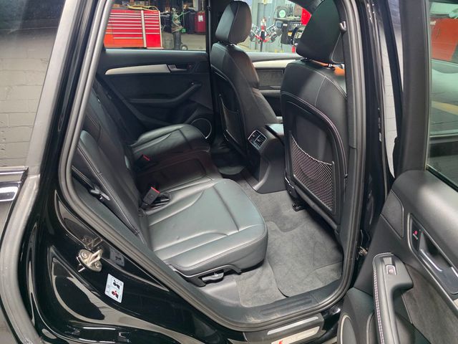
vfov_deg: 58.9
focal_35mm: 23
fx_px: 304
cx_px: 229
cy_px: 172
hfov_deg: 73.9
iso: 1600
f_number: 1.7
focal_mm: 6.3
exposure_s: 1/120
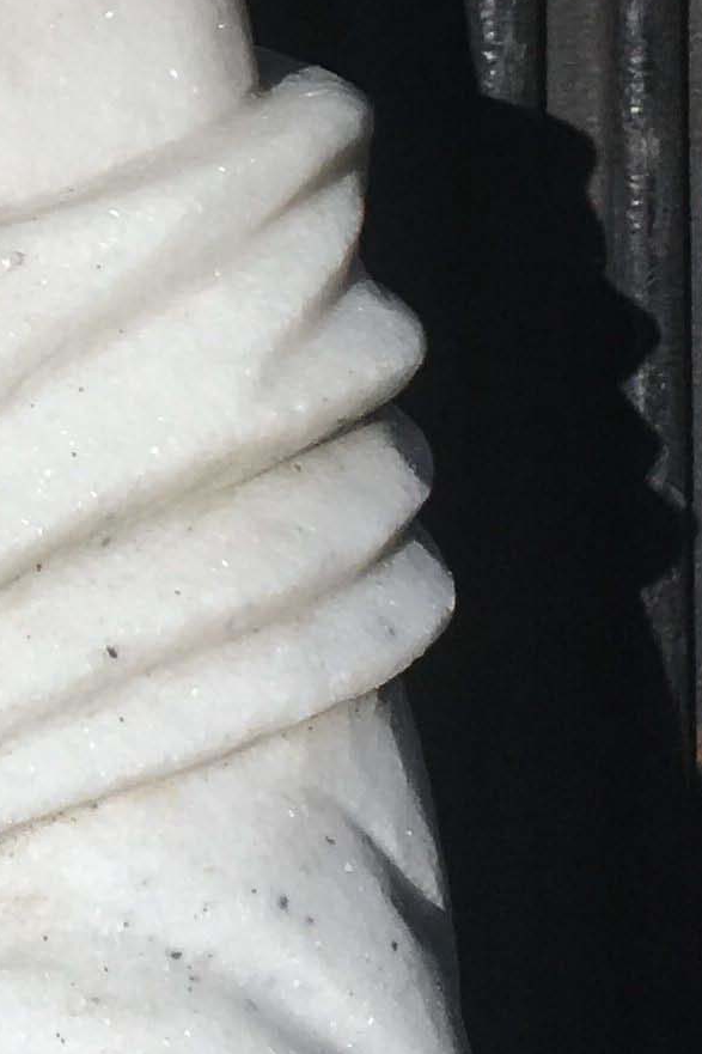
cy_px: -111
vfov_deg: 14.5
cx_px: -457
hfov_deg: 9.6
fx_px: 4038
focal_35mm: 138
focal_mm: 4.15
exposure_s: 1/4808
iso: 25
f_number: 2.2
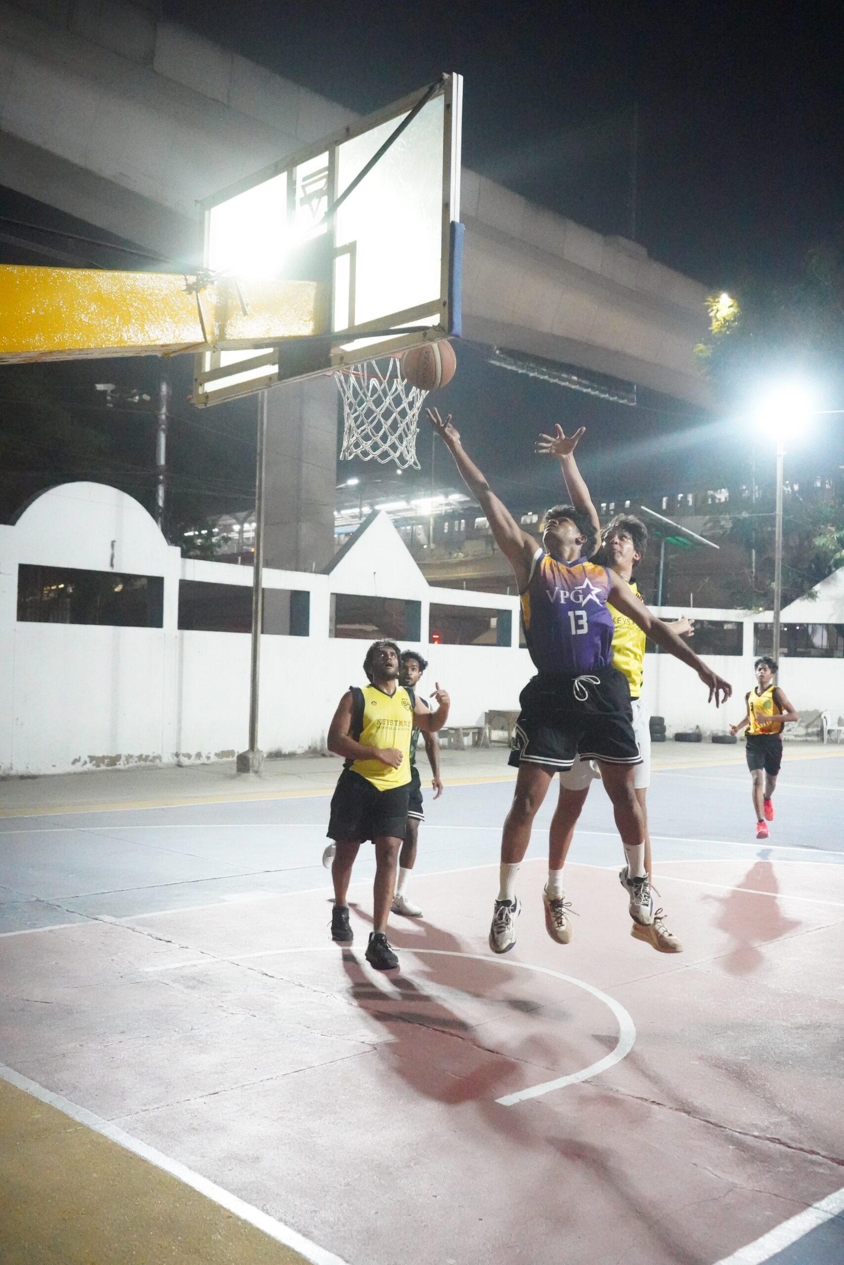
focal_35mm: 32
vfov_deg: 58.7
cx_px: 422
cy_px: 632
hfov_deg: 41.1
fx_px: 1125
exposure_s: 1/500
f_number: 4.5
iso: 51200
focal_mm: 32
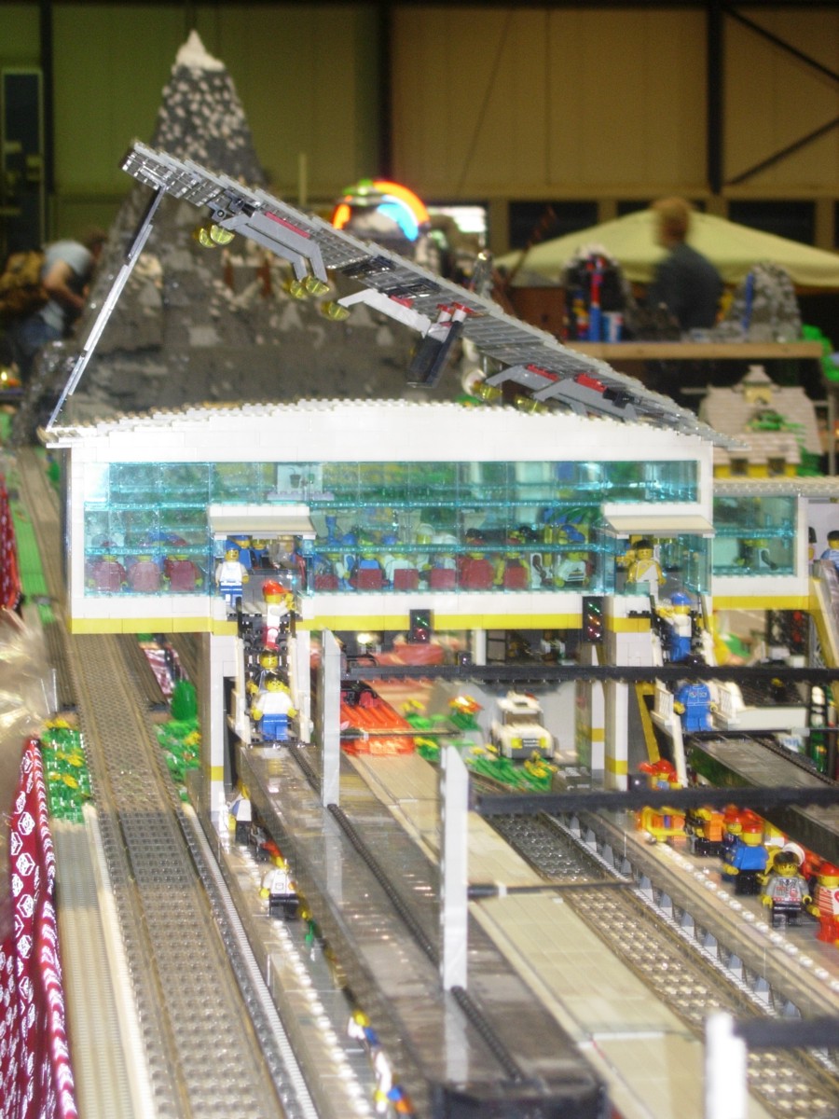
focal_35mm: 113
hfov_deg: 13.1
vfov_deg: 17.4
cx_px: 420
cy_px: 560
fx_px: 3652
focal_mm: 23.4
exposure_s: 1/6.9
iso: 122
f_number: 4.9
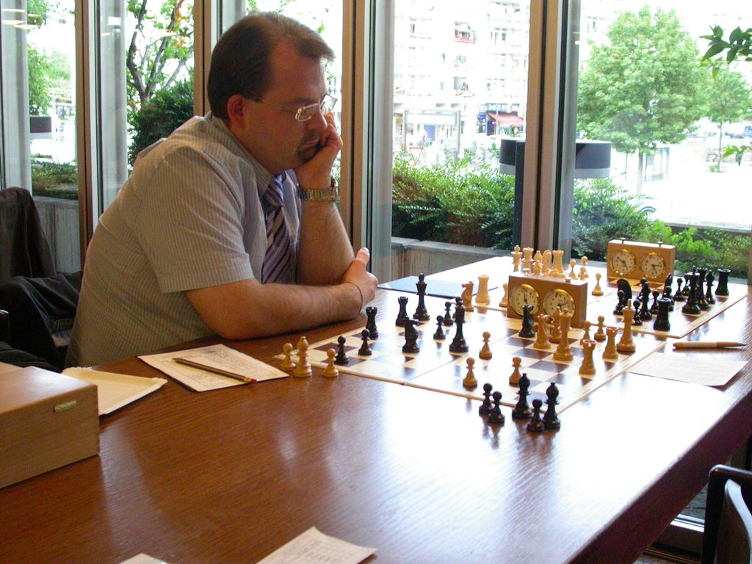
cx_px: 376
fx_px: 978
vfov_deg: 32.2
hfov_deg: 42.1
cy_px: 282
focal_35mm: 45
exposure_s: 1/37.9
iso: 400
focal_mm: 9.5
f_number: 2.8
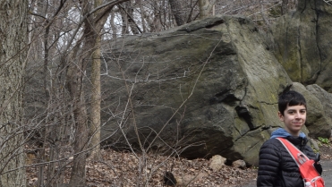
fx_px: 2100
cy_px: 132
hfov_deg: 8.9
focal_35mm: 238
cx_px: 422
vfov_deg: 5.1
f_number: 8
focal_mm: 55
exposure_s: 1/250
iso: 250
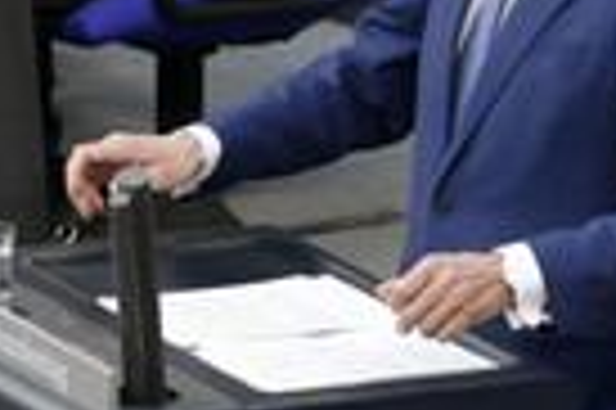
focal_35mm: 725
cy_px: -50
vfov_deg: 1.9
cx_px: 326
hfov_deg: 2.8
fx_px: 12391
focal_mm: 220
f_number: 6.3
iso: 10000
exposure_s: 1/320
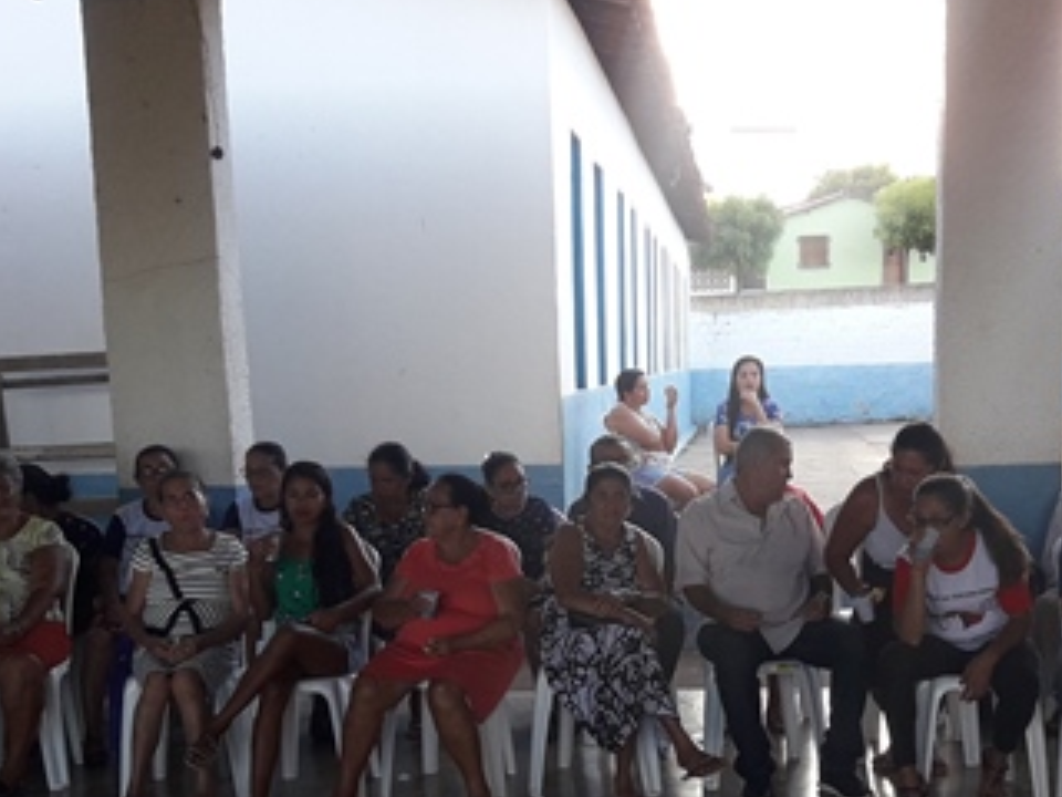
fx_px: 1718
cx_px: 597
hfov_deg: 34.3
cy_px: 584
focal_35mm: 56
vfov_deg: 25.8
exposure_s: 1/120
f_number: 1.9
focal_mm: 3.7
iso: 50
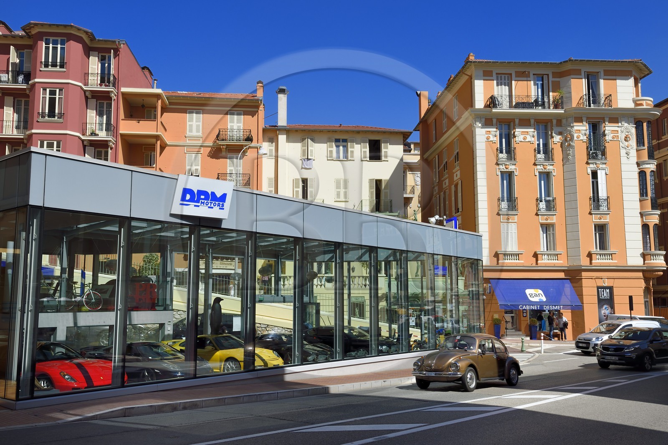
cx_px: 334
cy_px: 222
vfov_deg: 42.3
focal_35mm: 31
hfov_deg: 60.3
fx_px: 575
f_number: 13
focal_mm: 31
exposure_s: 1/250
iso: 200
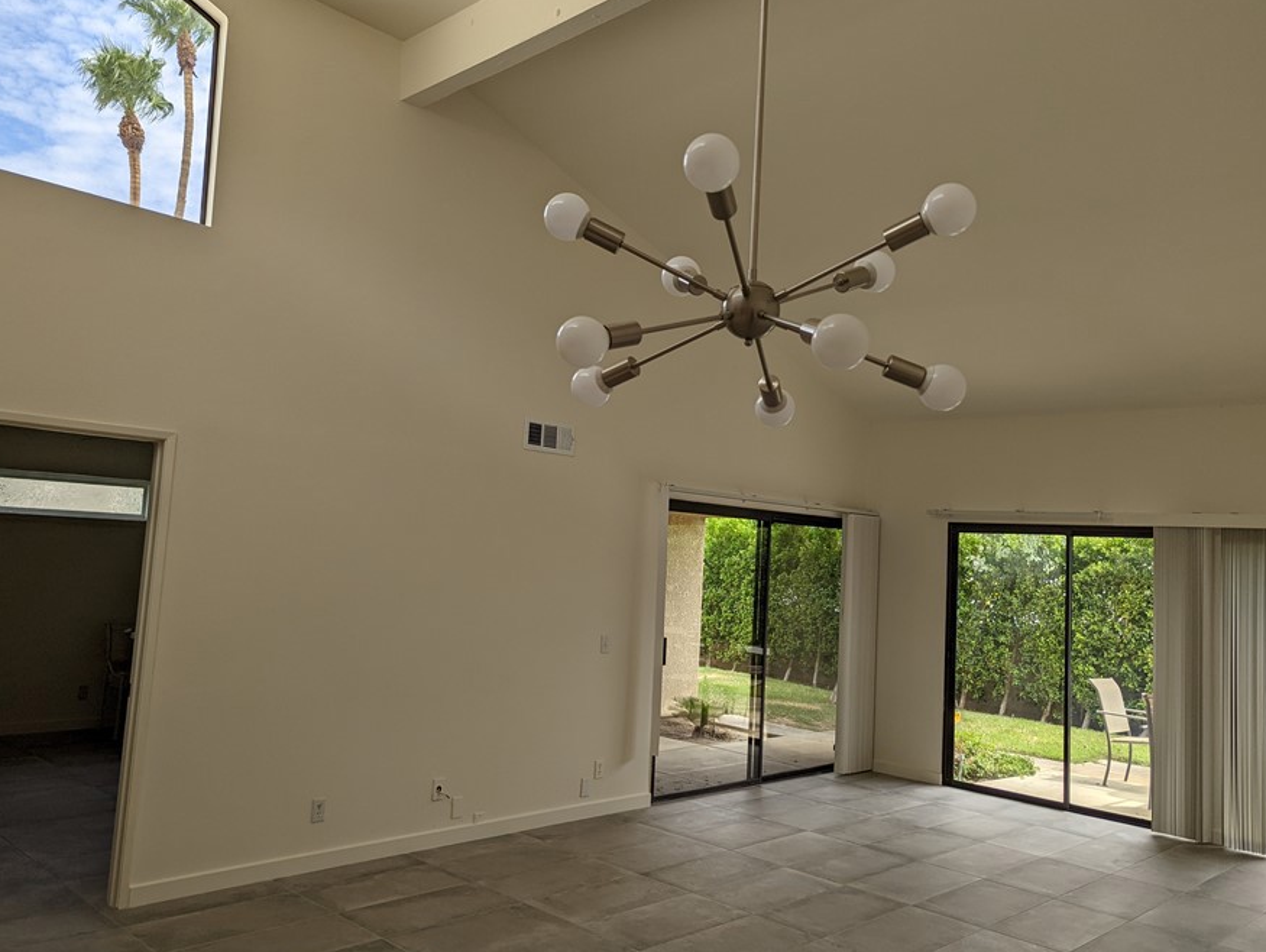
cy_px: 477
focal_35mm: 28
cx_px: 623
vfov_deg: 49.8
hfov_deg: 63.4
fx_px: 1025
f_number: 1.85
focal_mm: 6.81
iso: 24
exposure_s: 1/497
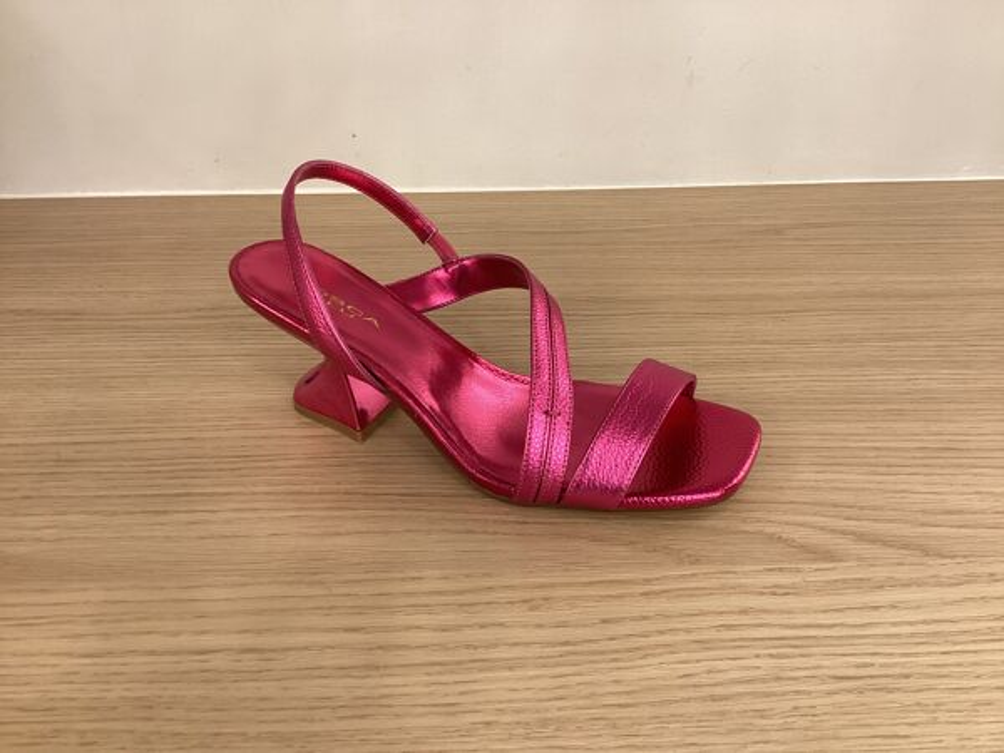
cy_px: 376
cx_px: 502
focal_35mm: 31
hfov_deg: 58.4
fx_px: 899
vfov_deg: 45.4
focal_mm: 3.3
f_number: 2.4
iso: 100
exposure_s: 1/50
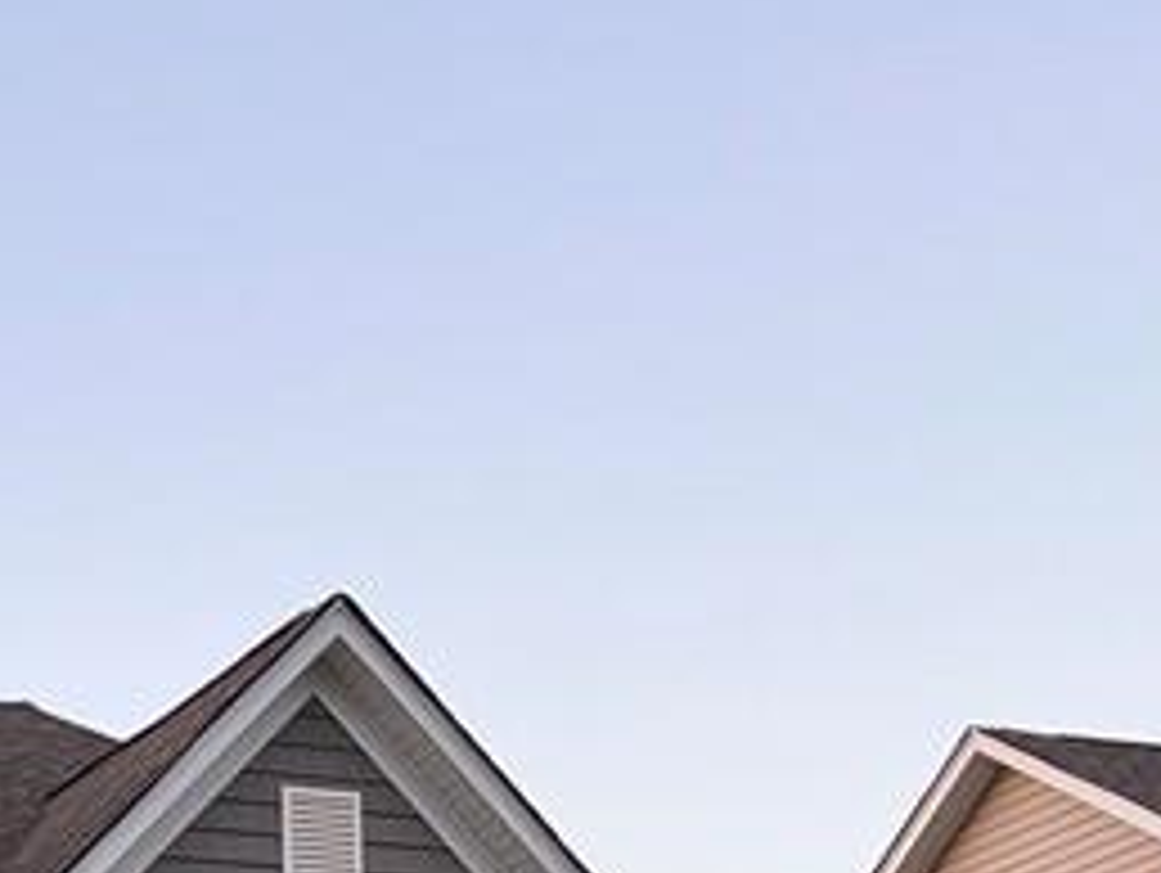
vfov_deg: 13.1
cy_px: 1548
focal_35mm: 103
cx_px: -446
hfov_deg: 17.6
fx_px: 3458
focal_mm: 5.1
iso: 40
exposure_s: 1/121
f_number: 1.6
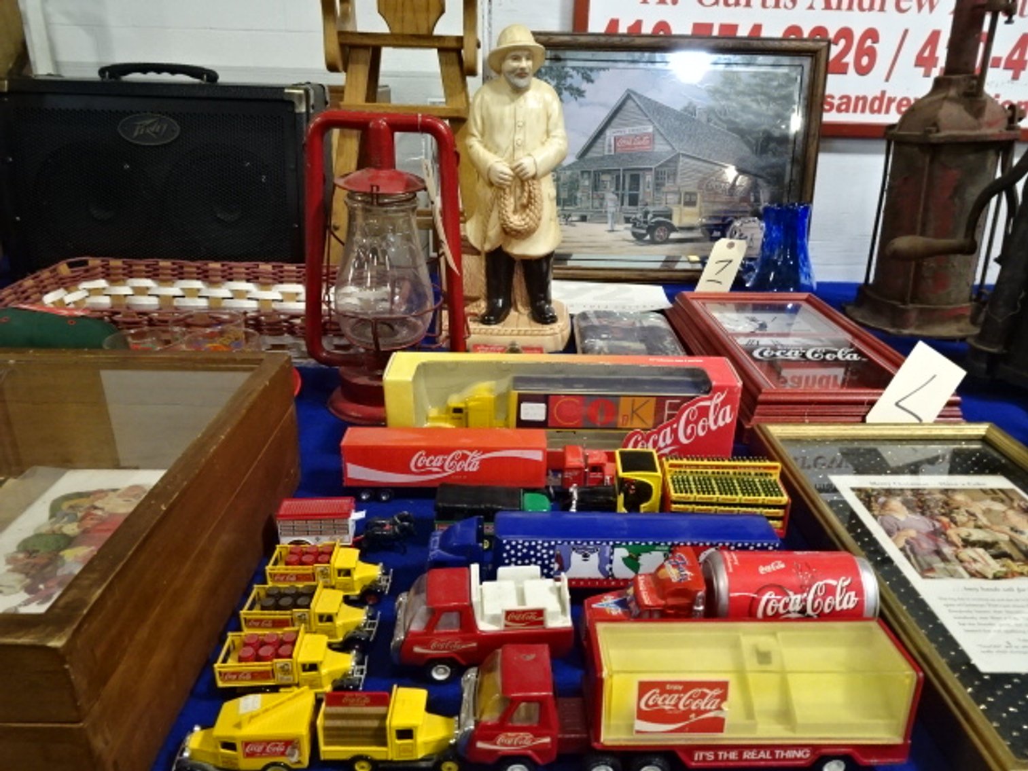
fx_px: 713
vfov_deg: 56.8
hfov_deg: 71.6
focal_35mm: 24
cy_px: 386
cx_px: 514
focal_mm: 4.1
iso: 500
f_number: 3.5
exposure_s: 1/30
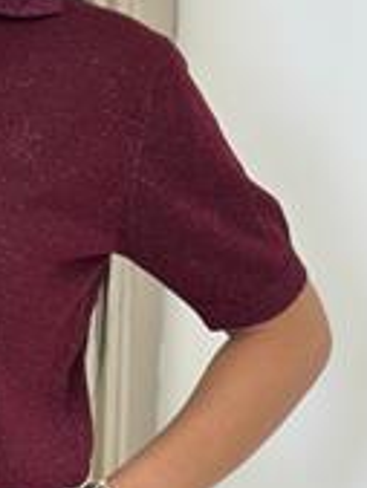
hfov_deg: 9.6
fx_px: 2132
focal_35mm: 151
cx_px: -133
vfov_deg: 13.1
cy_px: 282
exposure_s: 1/100
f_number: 1.78
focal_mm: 6.86
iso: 80
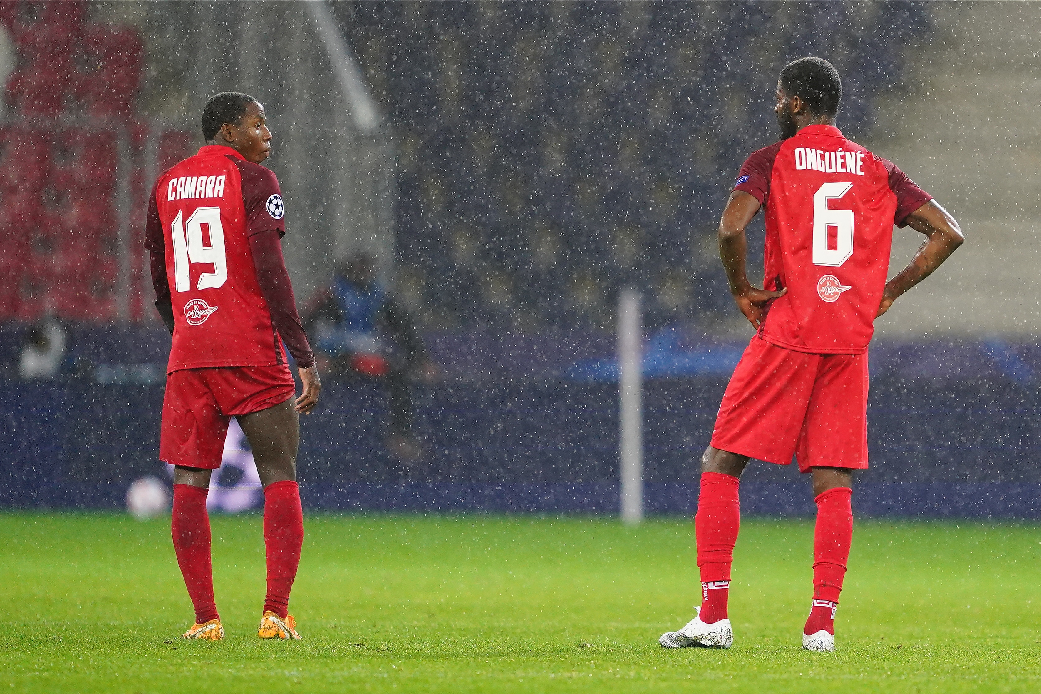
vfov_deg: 3.4
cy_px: 347
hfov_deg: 5.2
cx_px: 520
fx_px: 11564
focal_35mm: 400
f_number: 2.8
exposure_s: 1/1600
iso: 3200
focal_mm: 400
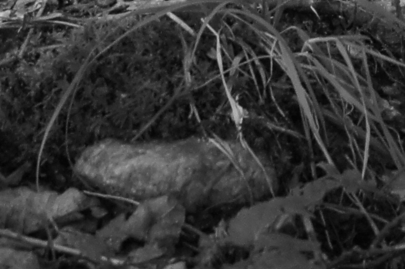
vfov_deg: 2.1
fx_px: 7496
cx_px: 397
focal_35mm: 667
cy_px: -275
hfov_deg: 3.1
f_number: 4.5
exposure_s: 1/160
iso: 800
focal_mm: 75
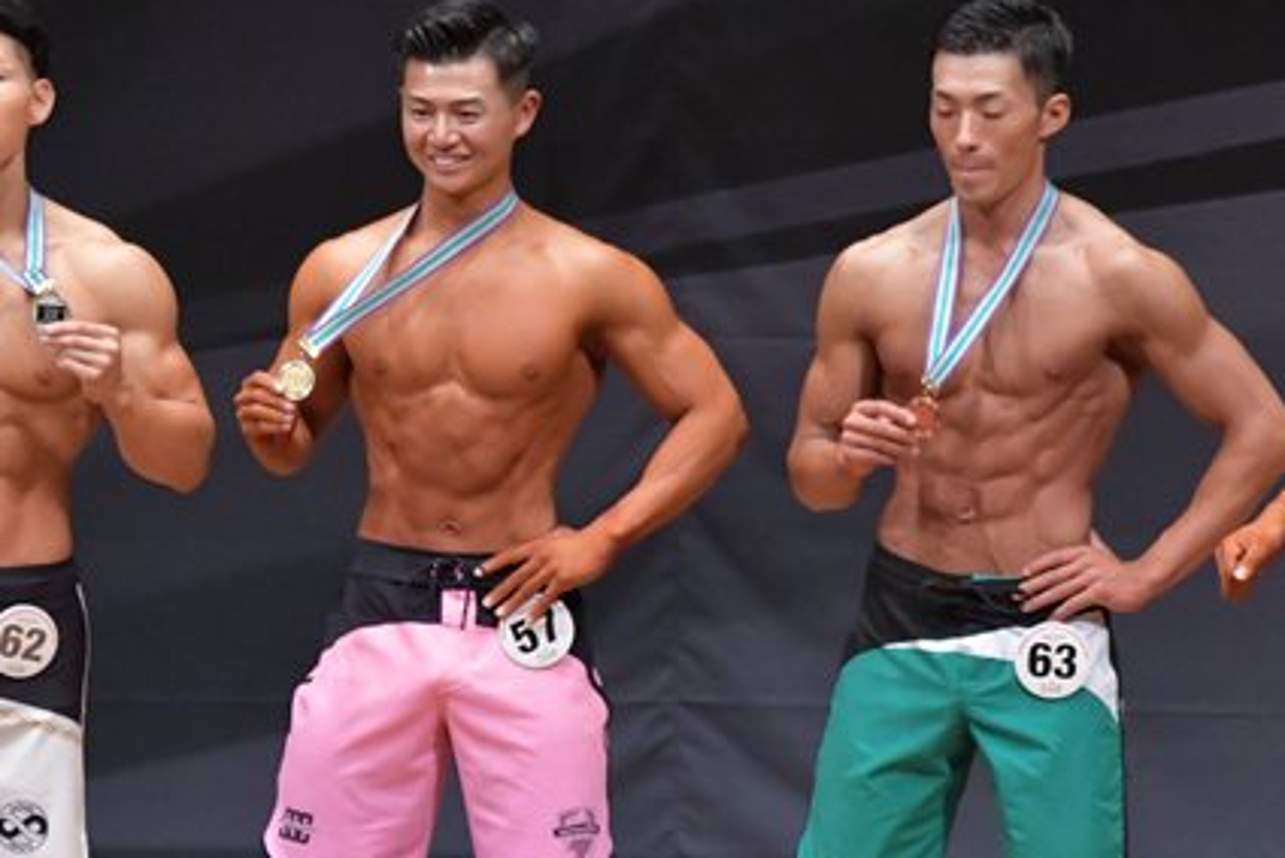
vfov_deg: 2.8
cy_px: 618
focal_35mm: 493
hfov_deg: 4.2
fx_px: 17602
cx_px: 302
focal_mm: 180
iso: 6400
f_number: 5.6
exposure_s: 1/400
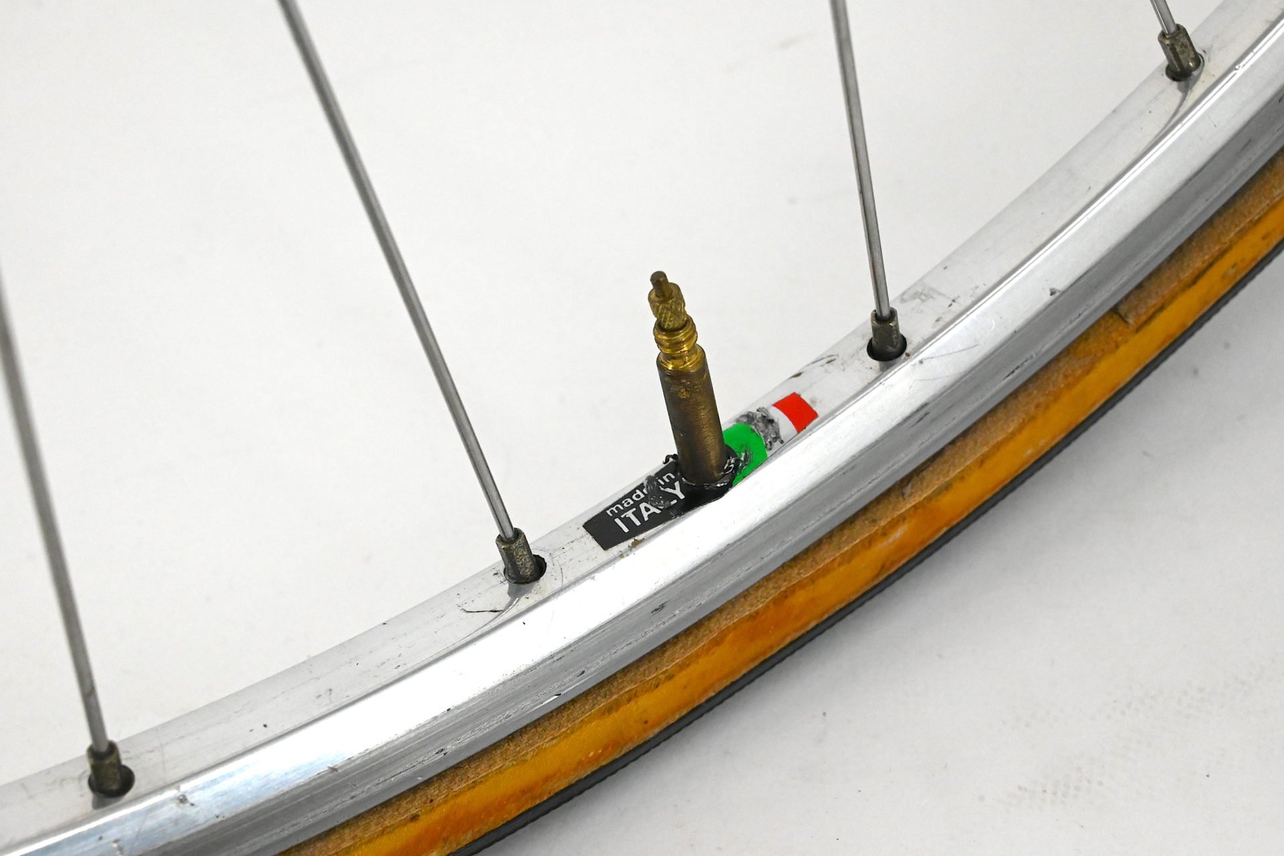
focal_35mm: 56
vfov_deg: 24.2
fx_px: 1997
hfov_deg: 35.6
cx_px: 642
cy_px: 428
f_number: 13
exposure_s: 1/640
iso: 9000
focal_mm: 56
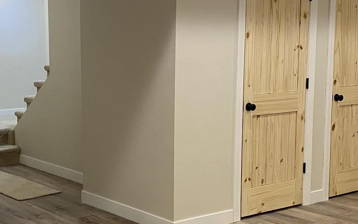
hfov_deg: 31.2
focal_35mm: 65
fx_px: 634
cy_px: 126
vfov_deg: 20.0
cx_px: 110
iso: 125
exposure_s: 1/60
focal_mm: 4.25
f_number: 1.8
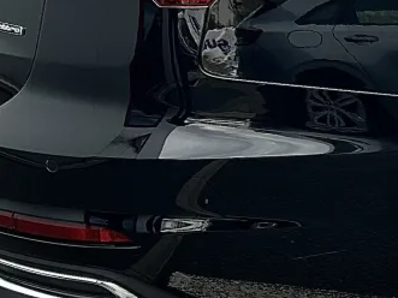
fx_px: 1299
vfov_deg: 13.1
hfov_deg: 15.6
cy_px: 133
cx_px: 652
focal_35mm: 113
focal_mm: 5.7
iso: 50
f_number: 1.5
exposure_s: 1/611
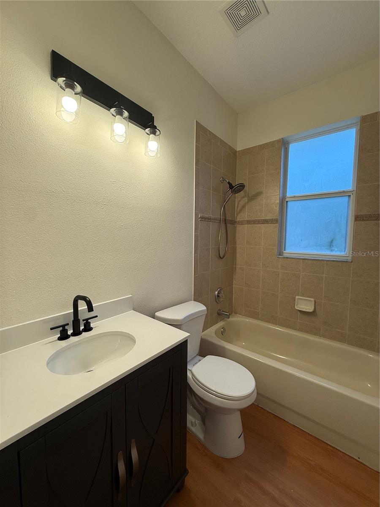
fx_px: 205
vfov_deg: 102.1
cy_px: 254
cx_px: 190
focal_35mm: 14
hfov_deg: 85.7
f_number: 2.2
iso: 64
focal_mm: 2.22
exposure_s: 1/142
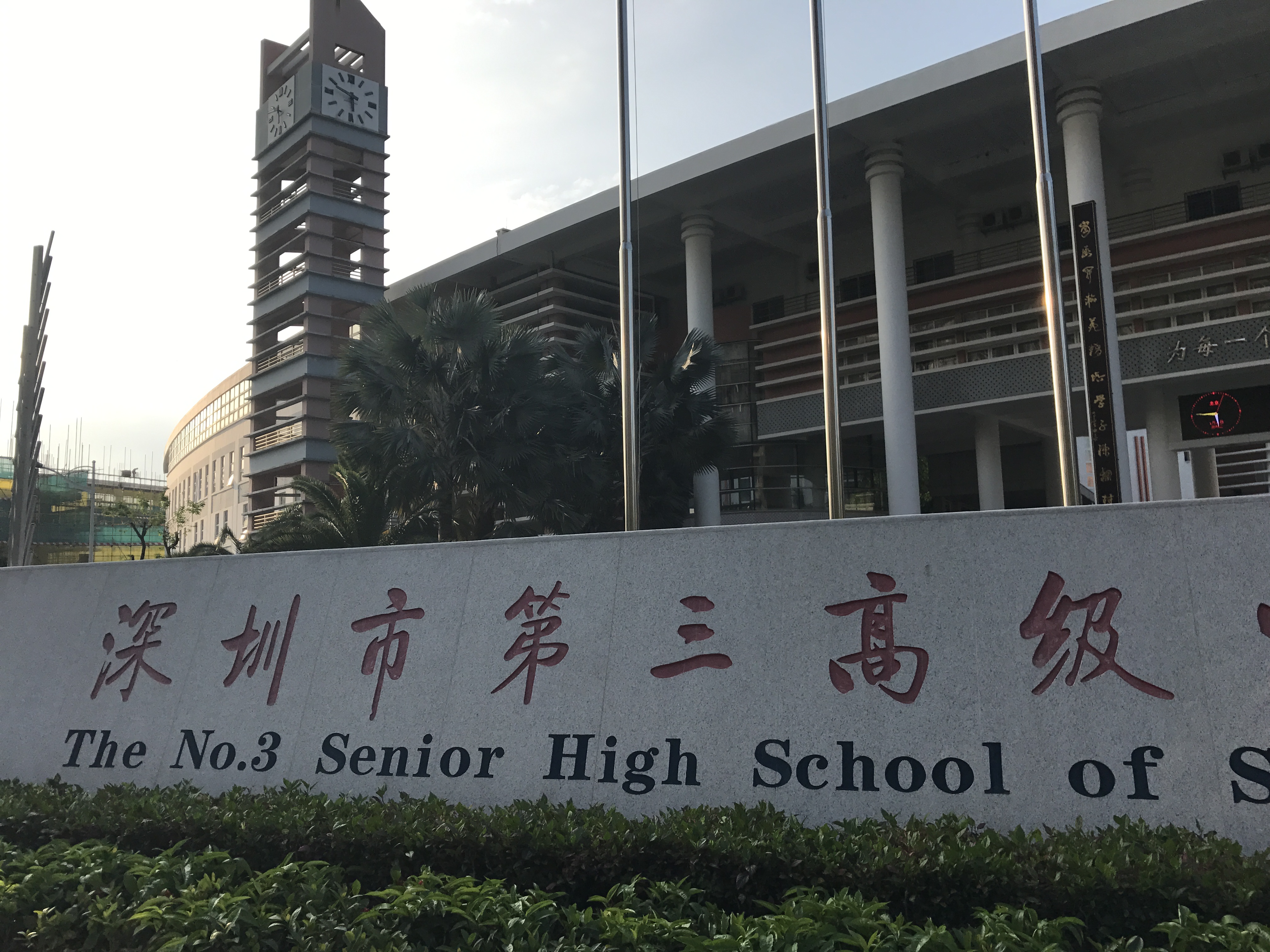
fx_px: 1027
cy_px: 476
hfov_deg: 63.4
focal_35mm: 28
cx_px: 635
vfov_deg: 49.7
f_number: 1.8
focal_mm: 3.99
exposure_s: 1/1546
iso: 20
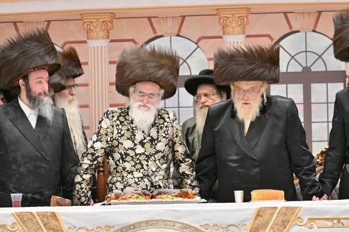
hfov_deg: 7.4
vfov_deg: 5.0
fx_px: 2684
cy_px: 116
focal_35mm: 277
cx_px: 174
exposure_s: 1/320
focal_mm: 185
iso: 320
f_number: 2.8
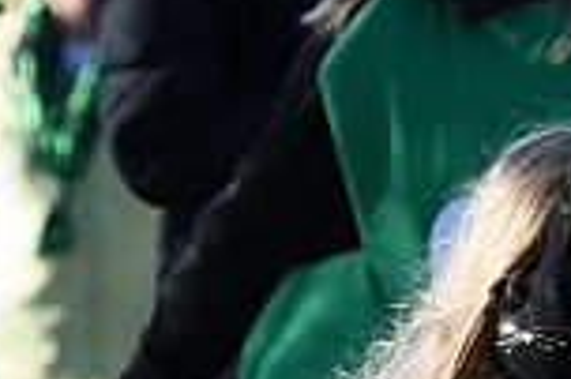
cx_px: 1418
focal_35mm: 1476
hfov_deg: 1.4
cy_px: 458
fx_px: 23388
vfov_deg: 0.9
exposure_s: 1/640
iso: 250
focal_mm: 155
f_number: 5.6
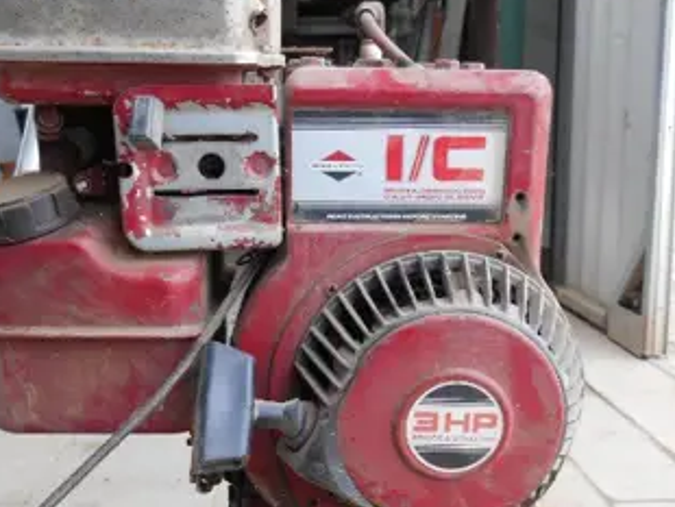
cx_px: 329
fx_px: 937
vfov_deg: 29.8
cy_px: 376
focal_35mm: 48
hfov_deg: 39.6
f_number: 3.6
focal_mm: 5.5
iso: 80
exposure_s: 1/50
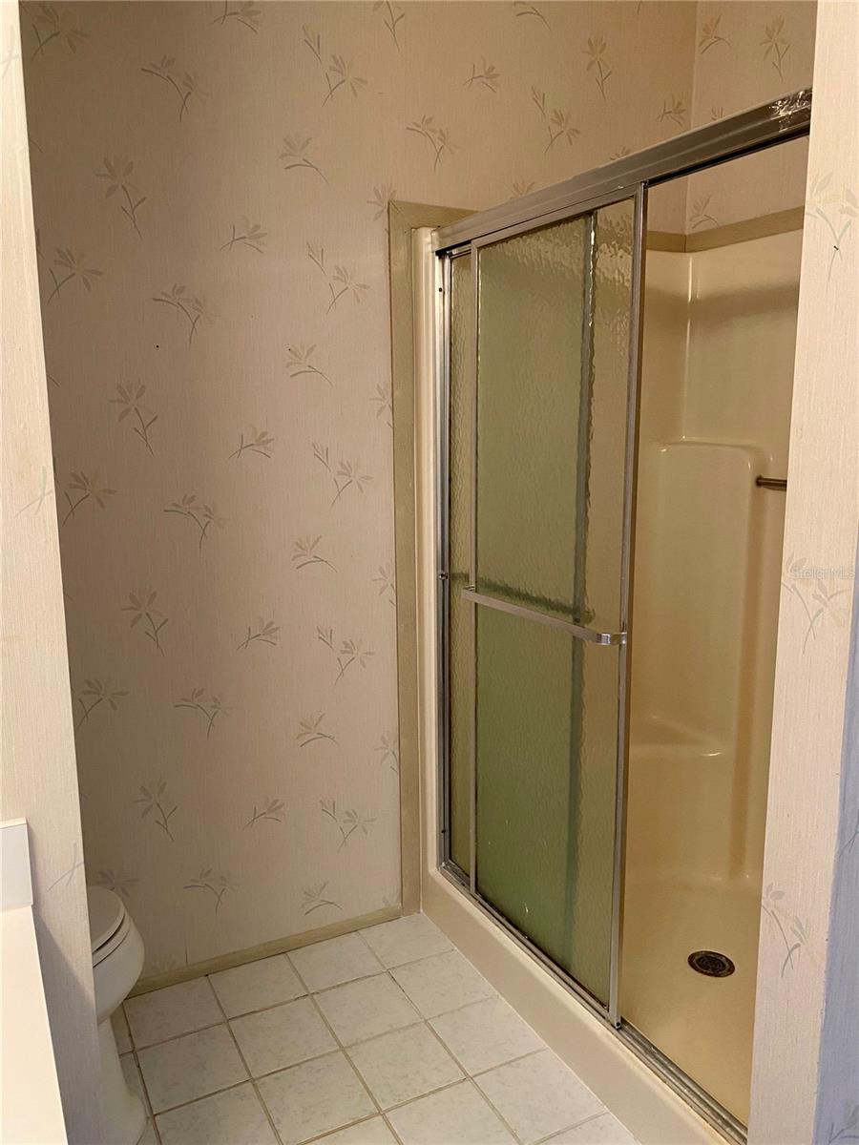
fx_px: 860
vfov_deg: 67.3
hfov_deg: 53.1
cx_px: 430
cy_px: 572
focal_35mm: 26
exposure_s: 1/60
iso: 160
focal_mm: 4.25
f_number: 1.8
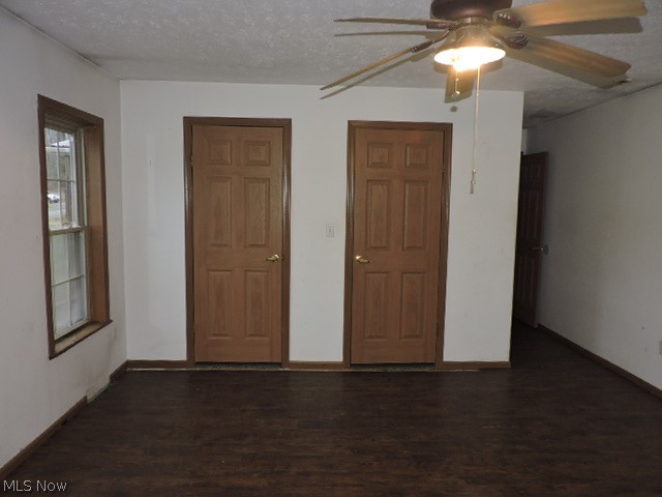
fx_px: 459
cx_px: 331
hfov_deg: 71.6
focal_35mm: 24
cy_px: 248
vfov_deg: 56.8
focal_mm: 4.3
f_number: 3
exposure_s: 1/30
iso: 200
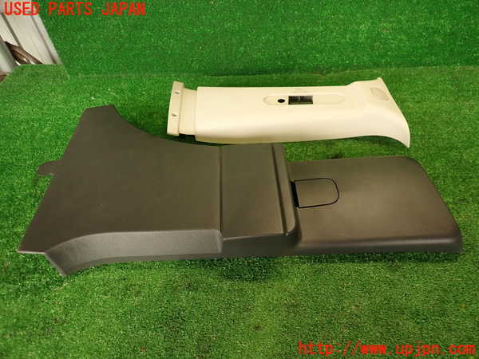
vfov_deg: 54.9
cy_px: 180
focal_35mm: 25
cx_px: 240
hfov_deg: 69.4
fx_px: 346
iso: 200
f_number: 2
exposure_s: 1/40
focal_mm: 4.5
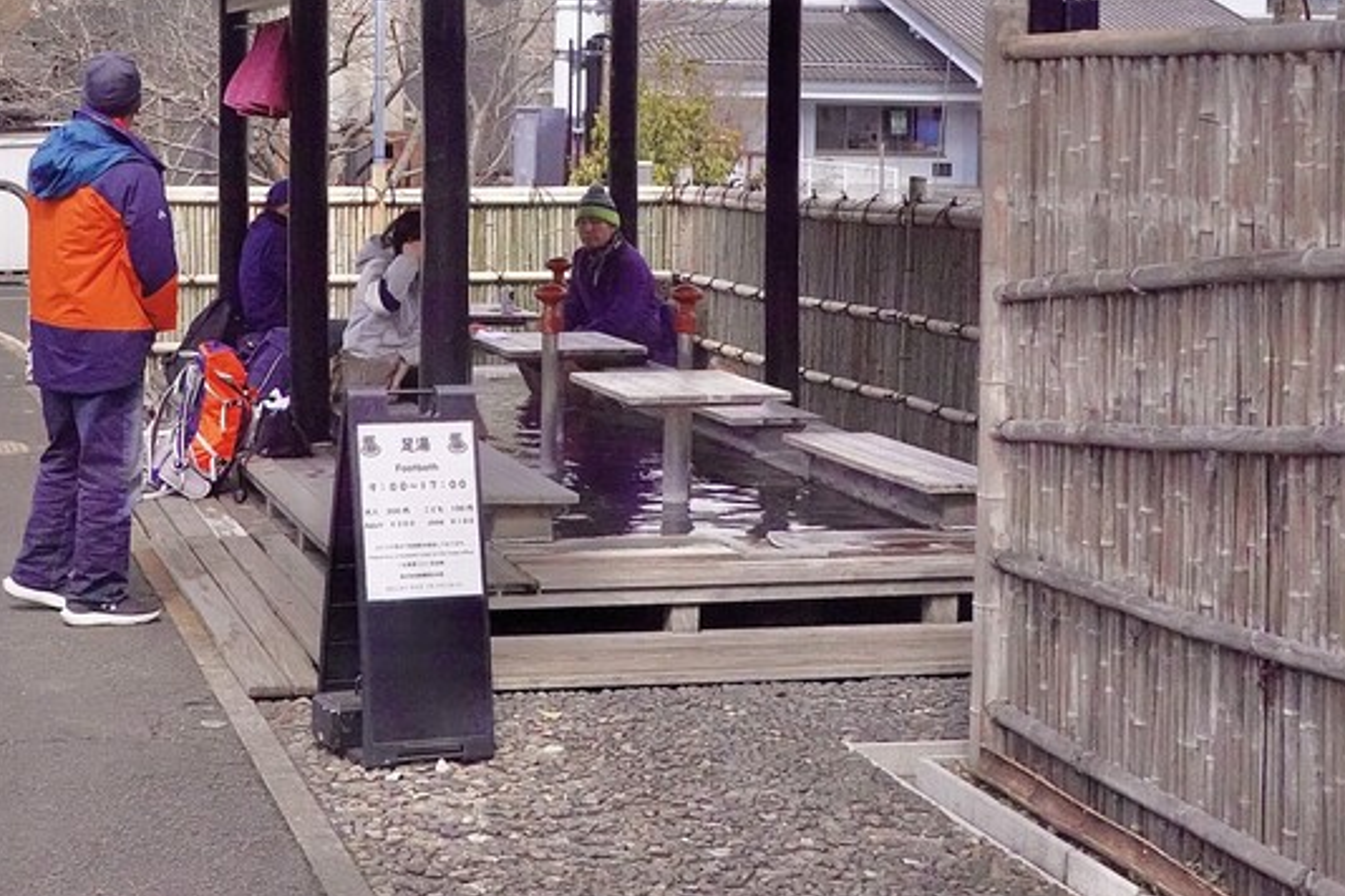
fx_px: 2615
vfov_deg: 19.3
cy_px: 199
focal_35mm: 70
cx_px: 557
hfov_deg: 28.8
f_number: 4
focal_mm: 16.21
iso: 4000
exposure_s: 1/16000
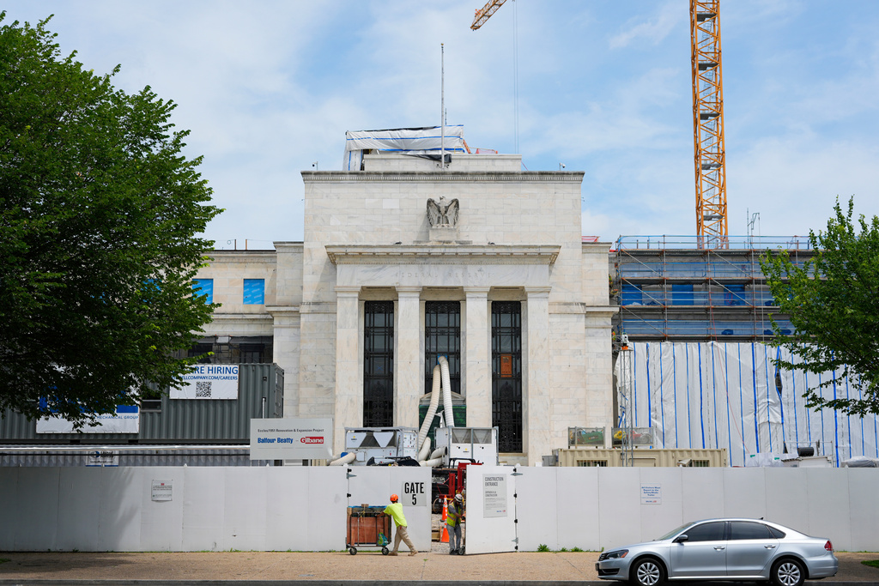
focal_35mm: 50
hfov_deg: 39.6
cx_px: 440
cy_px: 293
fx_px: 1221
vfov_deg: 27.0
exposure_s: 1/3200
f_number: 4
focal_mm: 50
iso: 250
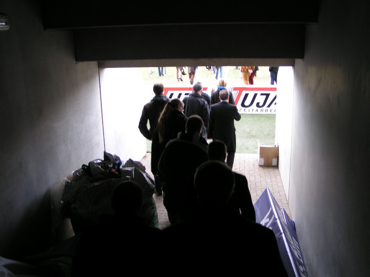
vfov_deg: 37.7
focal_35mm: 38
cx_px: 185
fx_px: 406
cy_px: 138
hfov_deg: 49.0
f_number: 2.8
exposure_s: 1/40
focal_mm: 5.8
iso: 50
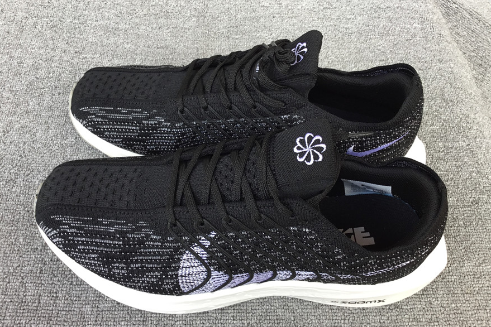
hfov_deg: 57.2
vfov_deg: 40.0
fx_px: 450
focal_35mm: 33
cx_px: 248
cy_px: 157
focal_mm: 3.3
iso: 25
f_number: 2.4
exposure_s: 1/50
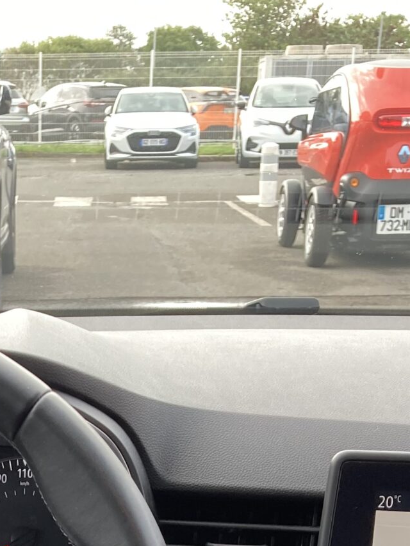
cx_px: -9
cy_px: 783
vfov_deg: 20.4
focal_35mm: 84
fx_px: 1326
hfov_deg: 17.1
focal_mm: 3.99
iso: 40
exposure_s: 1/109
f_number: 1.8
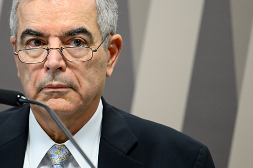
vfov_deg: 2.1
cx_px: 64
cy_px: 75
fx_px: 4638
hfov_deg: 3.1
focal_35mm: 661
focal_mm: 400
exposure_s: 1/160
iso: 4000
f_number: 4.5
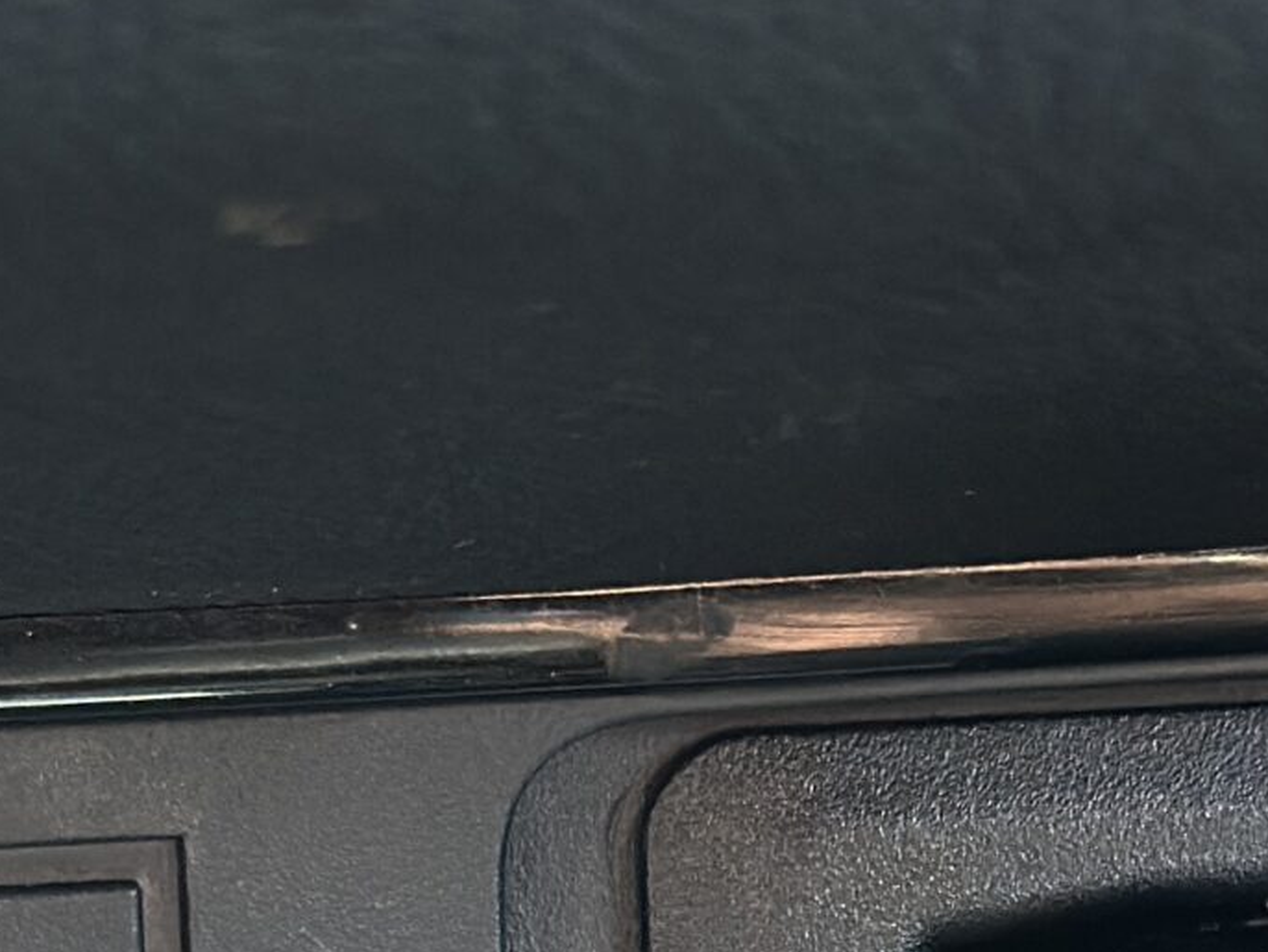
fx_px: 6559
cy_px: 1642
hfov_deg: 11.0
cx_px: 285
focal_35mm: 179
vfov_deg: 8.0
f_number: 1.78
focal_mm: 6.86
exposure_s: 1/33
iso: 320
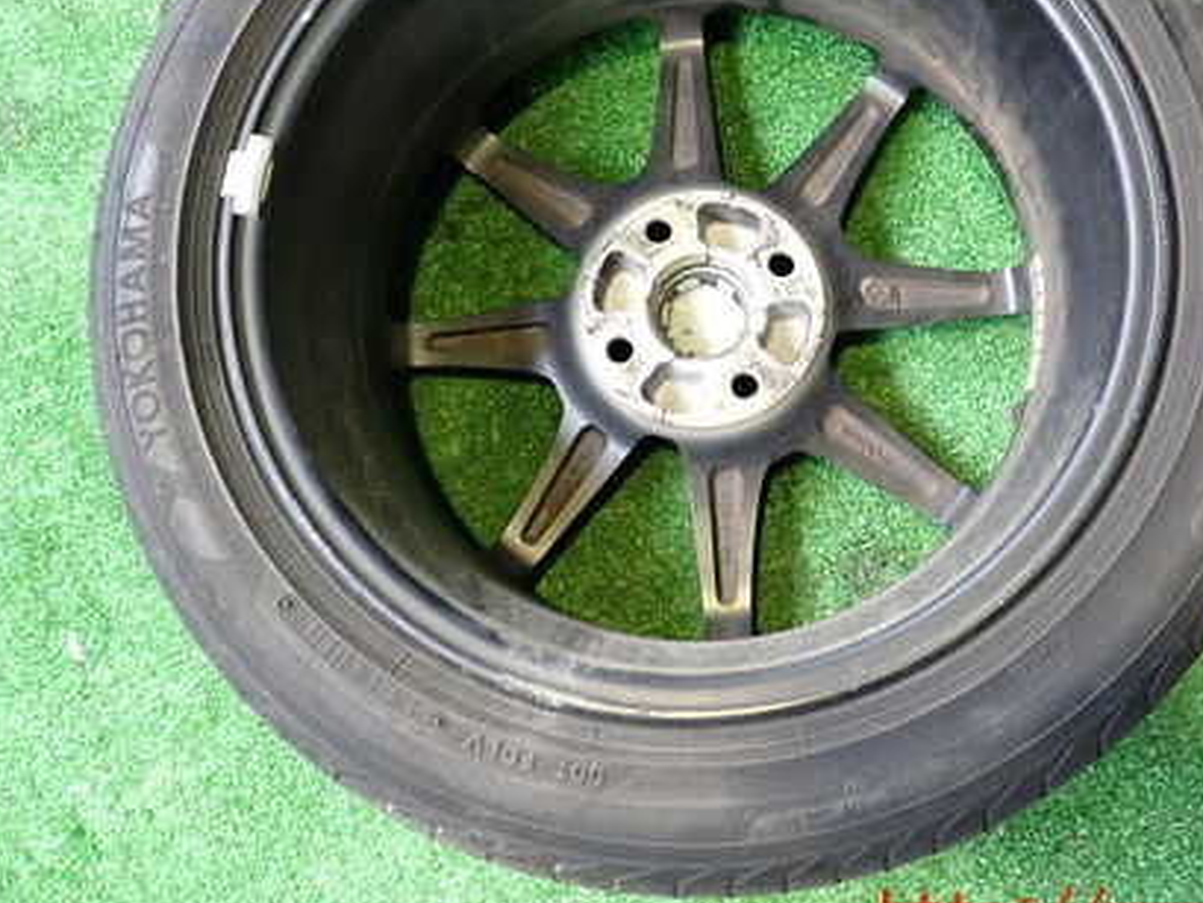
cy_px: 294
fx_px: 1530
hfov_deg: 42.9
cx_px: 662
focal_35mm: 44
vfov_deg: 32.6
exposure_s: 1/30
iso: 400
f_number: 2.3
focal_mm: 5.4
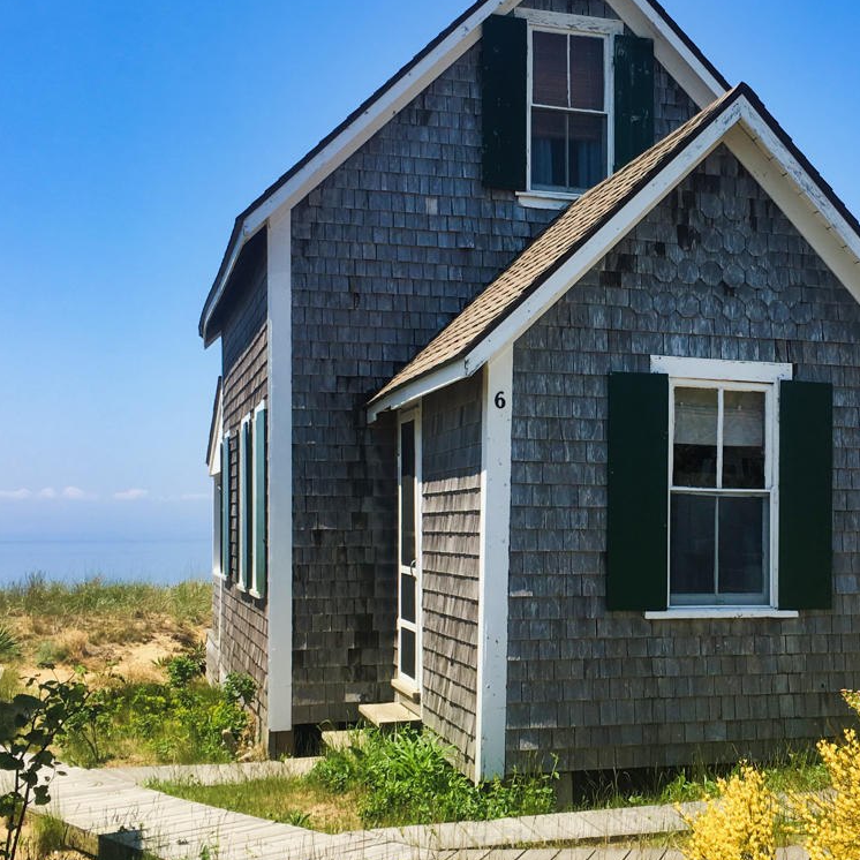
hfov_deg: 36.7
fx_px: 1237
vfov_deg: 38.3
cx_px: 715
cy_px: 412
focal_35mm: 44
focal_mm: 4.15
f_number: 2.2
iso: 25
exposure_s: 1/1221
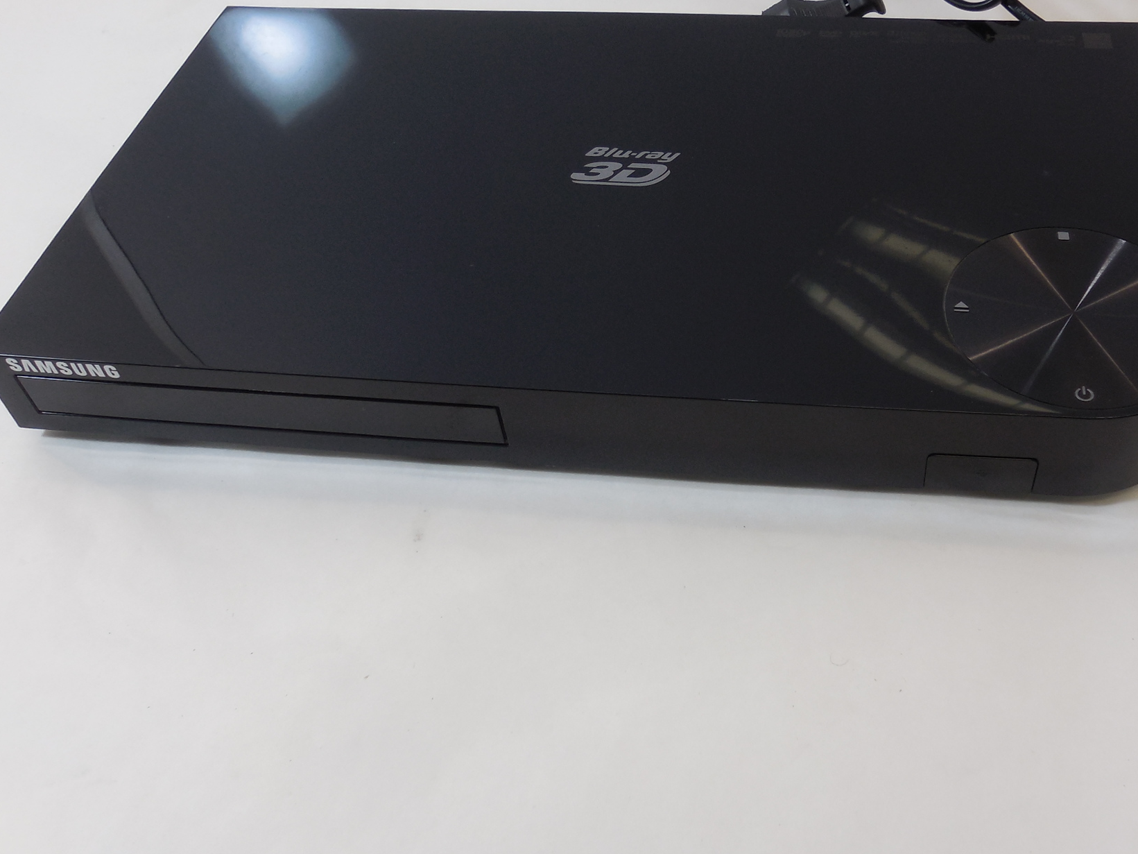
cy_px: 330
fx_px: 1184
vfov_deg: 39.4
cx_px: 712
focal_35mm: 36
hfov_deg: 50.8
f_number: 3.5
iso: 125
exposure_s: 1/50
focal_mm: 4.6
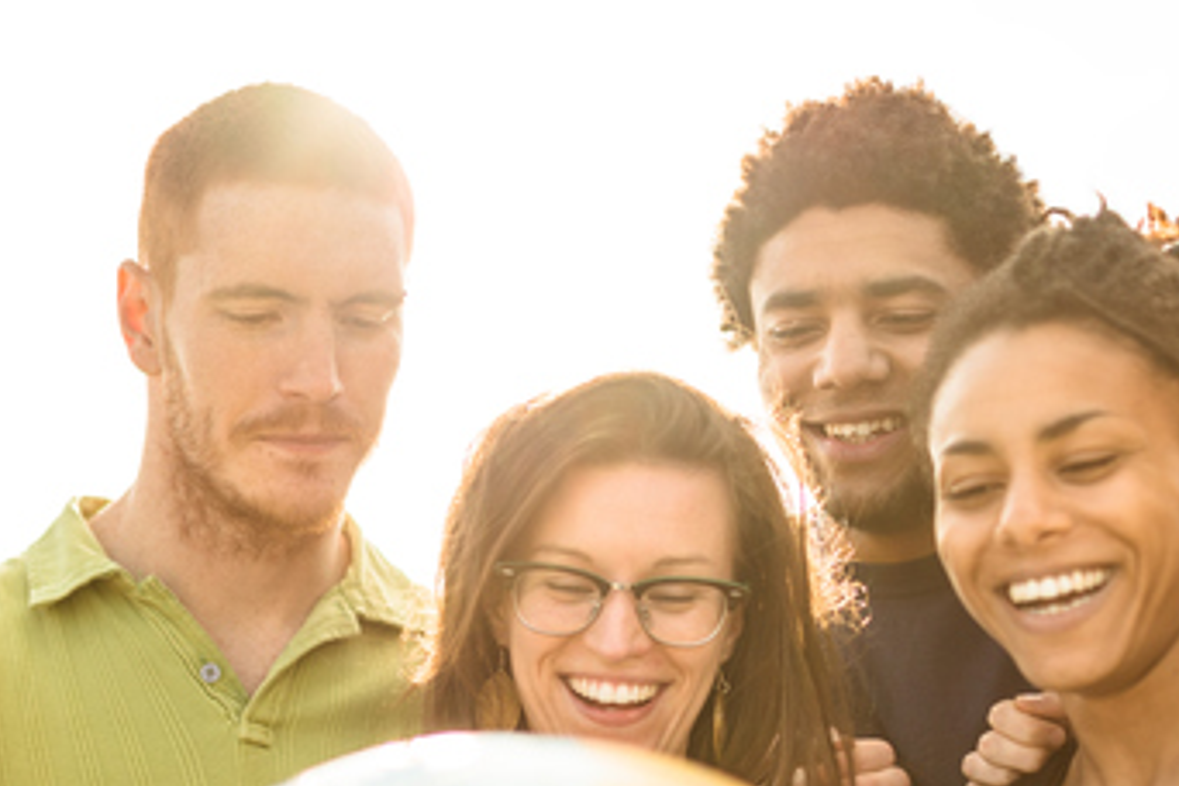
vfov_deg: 18.0
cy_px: 764
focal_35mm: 74
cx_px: 465
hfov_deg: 27.3
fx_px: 2423
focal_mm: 35
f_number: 1.4
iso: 100
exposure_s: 1/3200
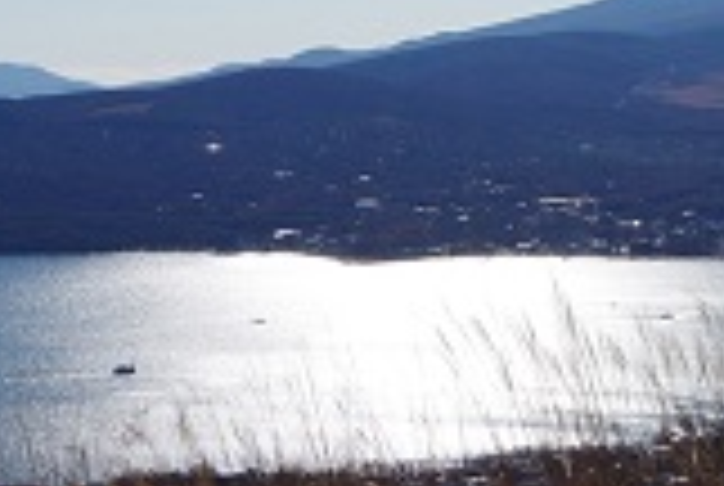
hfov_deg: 20.6
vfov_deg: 14.2
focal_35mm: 96
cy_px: 79
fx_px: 1934
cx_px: 702
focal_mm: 21
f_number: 14
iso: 200
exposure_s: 1/400
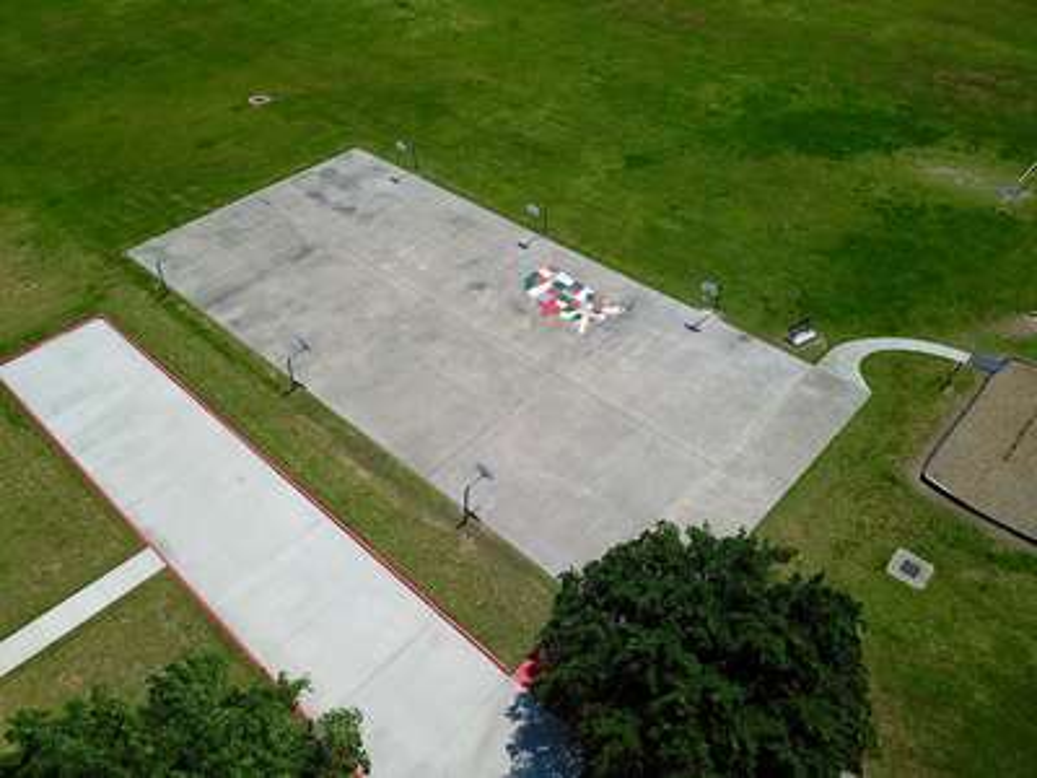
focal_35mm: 26
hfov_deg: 67.3
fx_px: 779
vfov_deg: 53.1
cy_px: 389
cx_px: 518
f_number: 2.2
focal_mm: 4.73
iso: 100
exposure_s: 1/2857
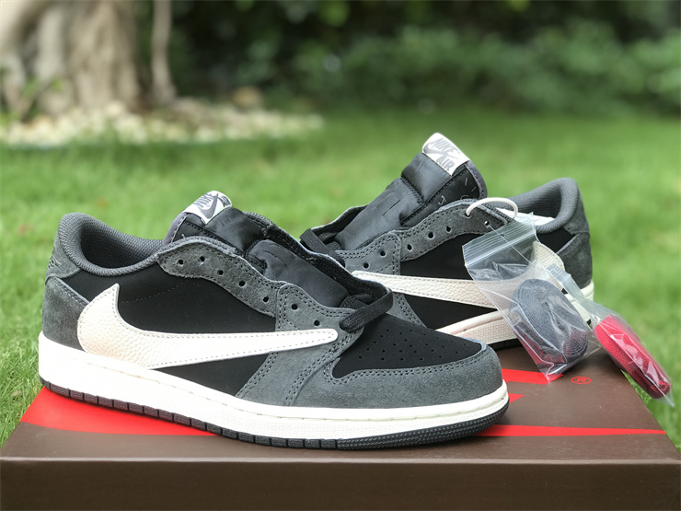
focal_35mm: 57
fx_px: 1121
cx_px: 340
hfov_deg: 33.8
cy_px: 256
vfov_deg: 25.7
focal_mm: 6.6
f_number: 2.8
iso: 25
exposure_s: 1/100
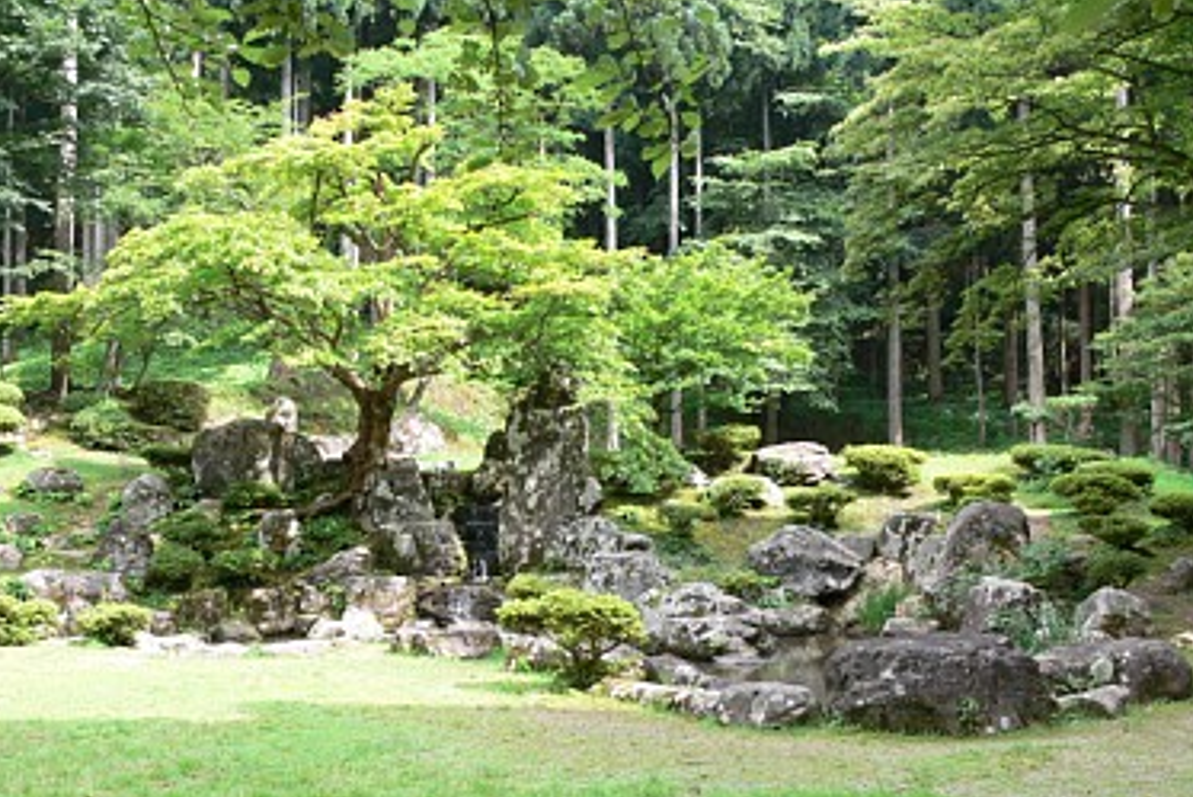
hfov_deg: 49.5
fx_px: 1293
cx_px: 563
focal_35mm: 39
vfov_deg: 34.2
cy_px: 461
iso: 80
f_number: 4
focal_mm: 7.4
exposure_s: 1/60
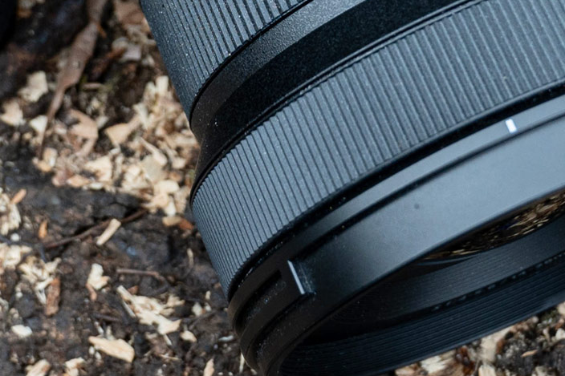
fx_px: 2055
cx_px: 282
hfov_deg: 15.7
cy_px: -202
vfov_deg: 10.1
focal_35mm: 131
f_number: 5.6
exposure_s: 1/200
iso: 400
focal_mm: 24
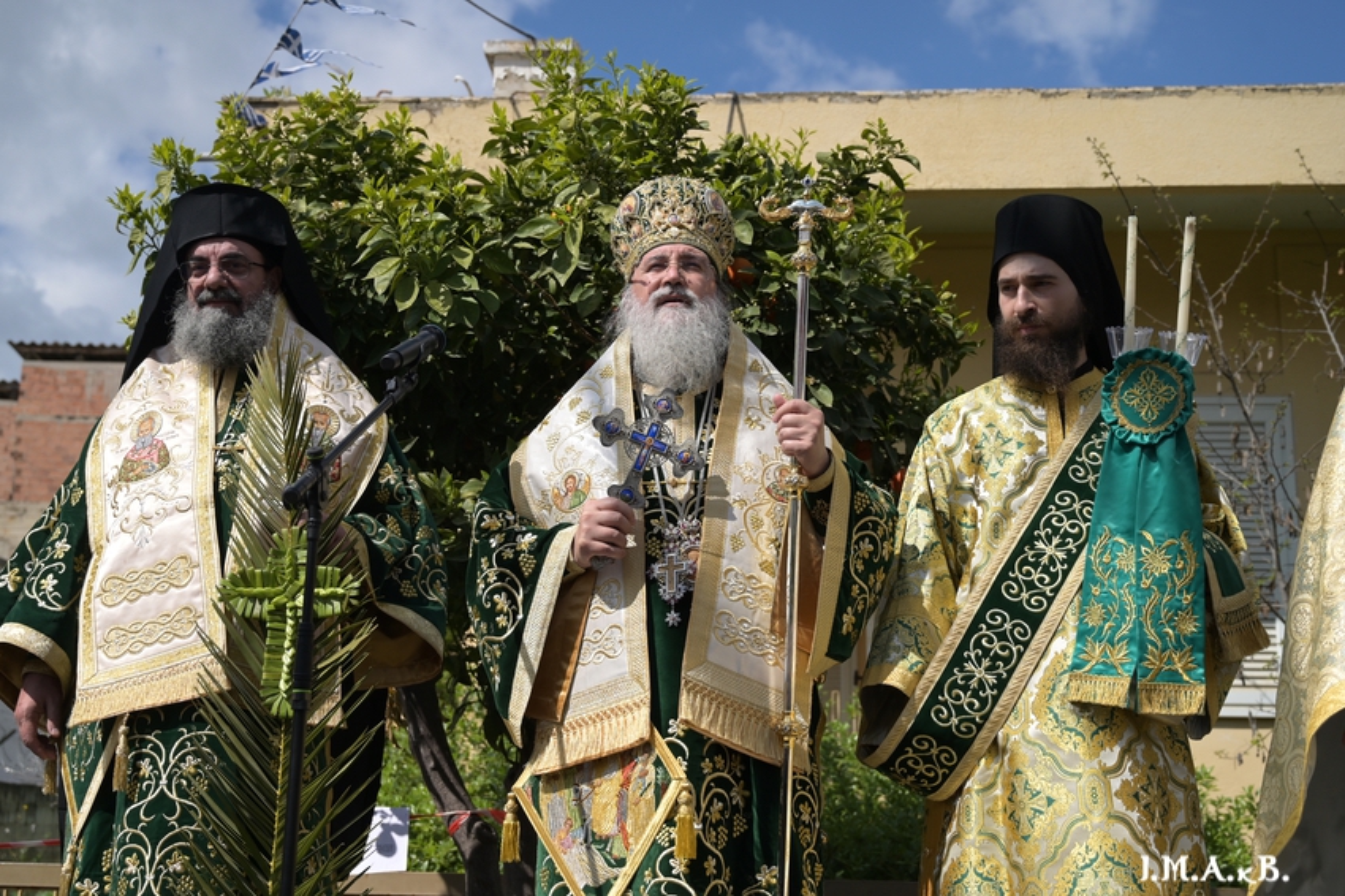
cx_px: 672
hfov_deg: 44.5
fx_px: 1643
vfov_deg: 30.5
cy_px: 448
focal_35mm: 44
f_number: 4
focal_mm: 44
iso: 200
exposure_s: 1/4000
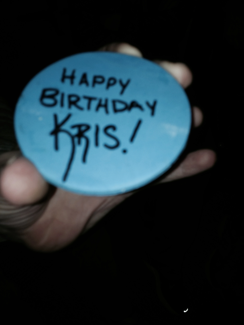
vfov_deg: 55.4
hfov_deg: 42.9
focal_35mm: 33
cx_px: 122
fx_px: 310
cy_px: 162
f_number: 2.4
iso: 50
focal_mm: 4.12
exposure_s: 1/107
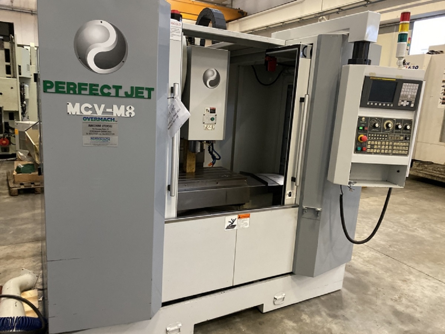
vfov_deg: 53.1
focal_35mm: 26
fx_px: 334
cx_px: 222
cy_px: 167
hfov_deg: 67.3
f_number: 1.8
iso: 500
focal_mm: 4.25
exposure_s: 1/33
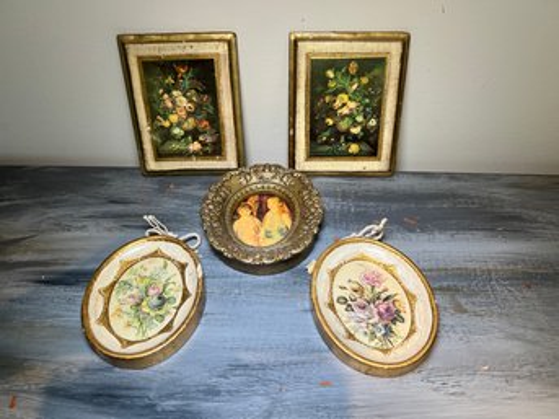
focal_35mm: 26
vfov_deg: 53.0
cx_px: 280
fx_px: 420
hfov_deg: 67.3
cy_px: 210
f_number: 1.5
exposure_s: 1/120
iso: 80
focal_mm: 5.7
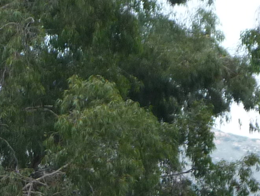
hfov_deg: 5.4
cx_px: -51
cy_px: 231
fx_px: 2735
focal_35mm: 364
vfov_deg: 4.1
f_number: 4.2
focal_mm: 13.7
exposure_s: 1/40
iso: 160
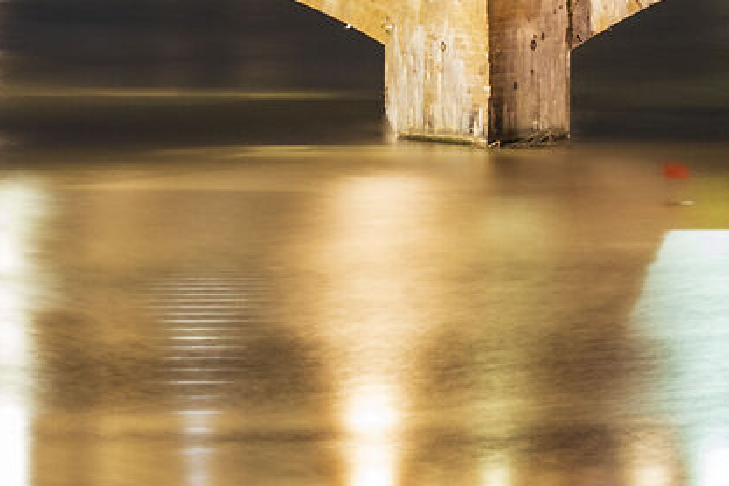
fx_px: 29502
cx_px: 1143
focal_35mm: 1457
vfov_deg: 0.9
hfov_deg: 1.4
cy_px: -629
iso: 320
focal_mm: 253
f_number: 13
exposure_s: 30
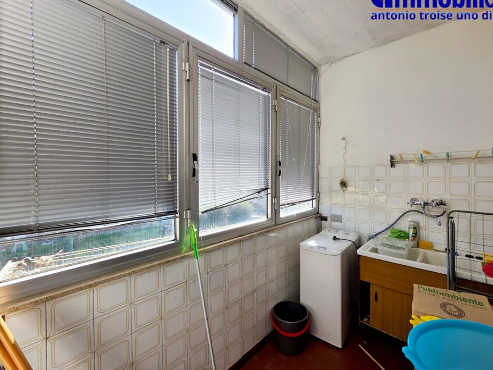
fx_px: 199
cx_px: 264
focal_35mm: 14
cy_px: 179
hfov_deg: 101.9
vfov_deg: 85.6
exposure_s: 1/497
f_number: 1.9
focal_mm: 2.2
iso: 40
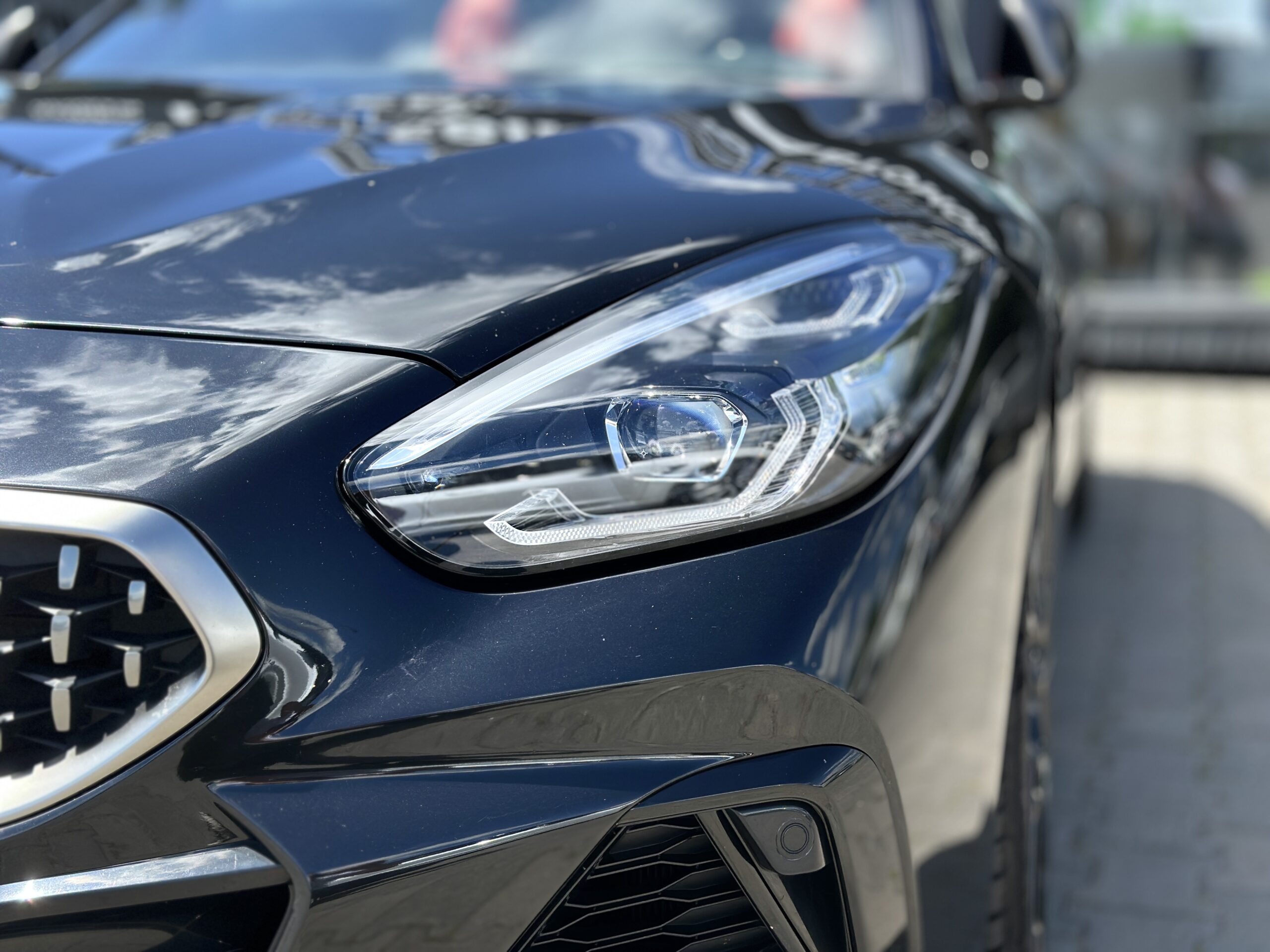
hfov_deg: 39.7
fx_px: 1761
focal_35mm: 48
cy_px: 476
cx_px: 635
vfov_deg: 30.3
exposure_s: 1/2410
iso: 100
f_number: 1.78
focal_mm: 6.86
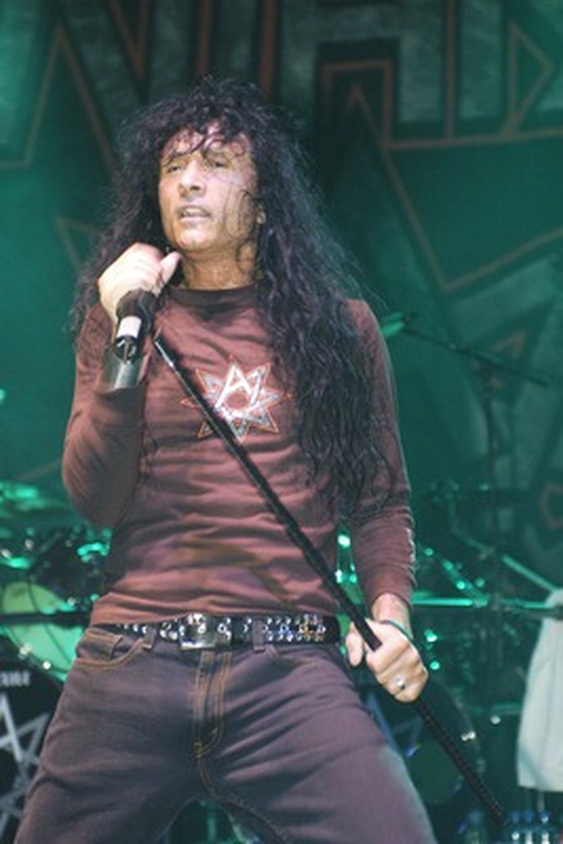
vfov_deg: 24.2
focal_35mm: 84
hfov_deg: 16.3
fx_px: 1969
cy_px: 422
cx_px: 282
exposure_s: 1/60
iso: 800
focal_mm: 56
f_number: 2.8
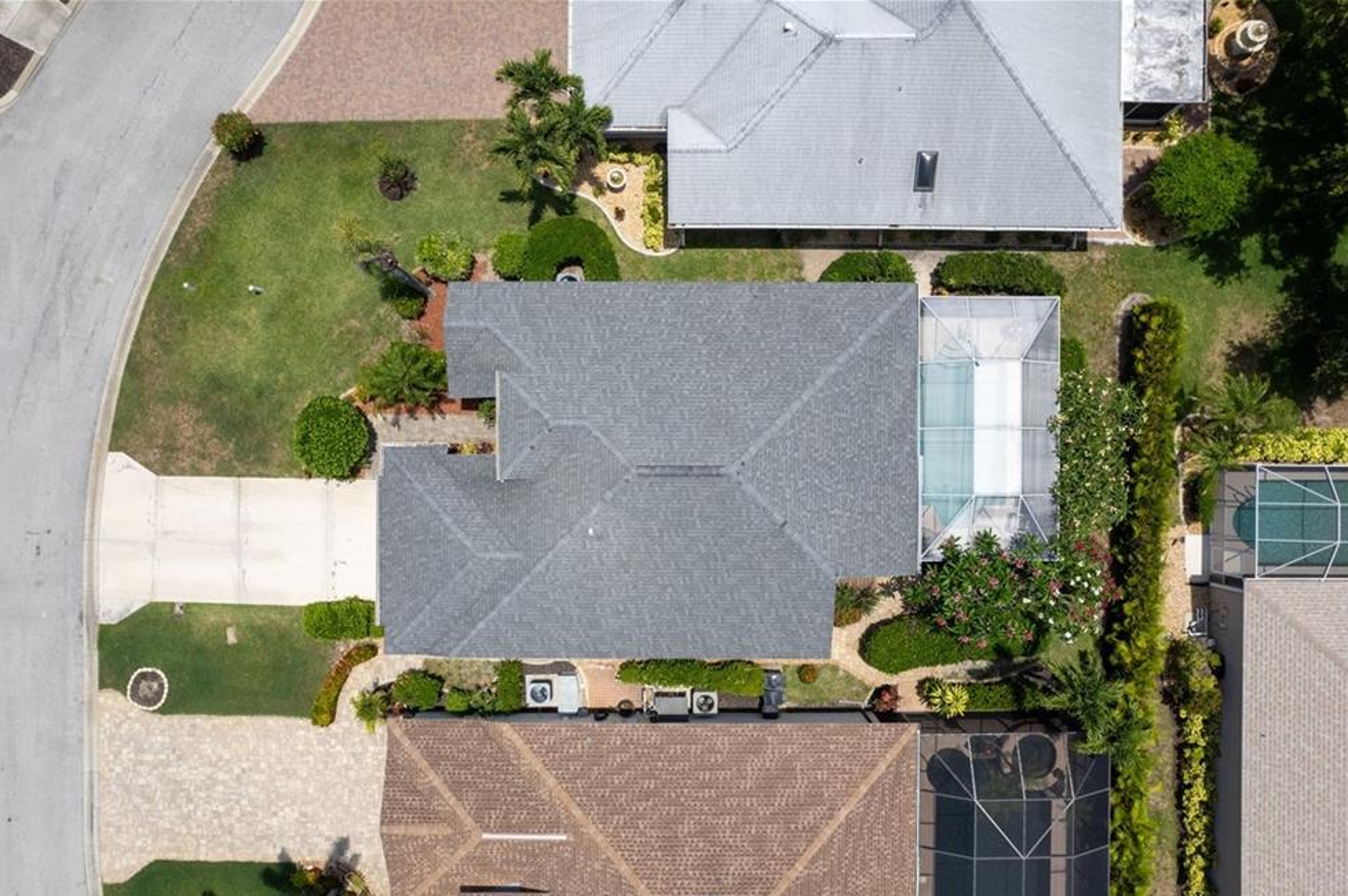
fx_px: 860
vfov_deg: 55.0
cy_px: 467
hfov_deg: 76.1
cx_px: 690
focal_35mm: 23
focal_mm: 8.38
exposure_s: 1/2500
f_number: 2.8
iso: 100
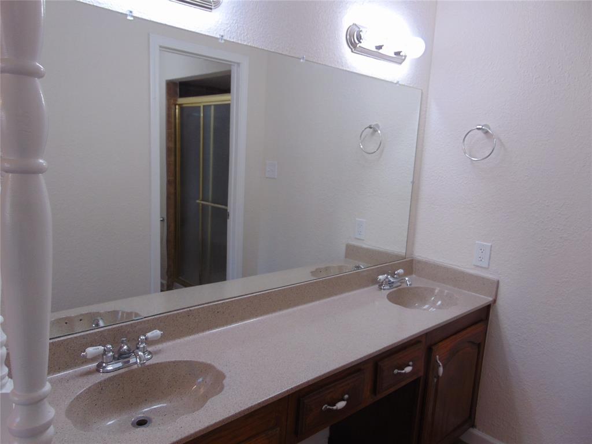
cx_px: 296
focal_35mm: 25
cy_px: 222
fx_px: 428
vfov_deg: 54.9
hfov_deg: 69.4
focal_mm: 4.5
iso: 80
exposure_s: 1/30
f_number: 3
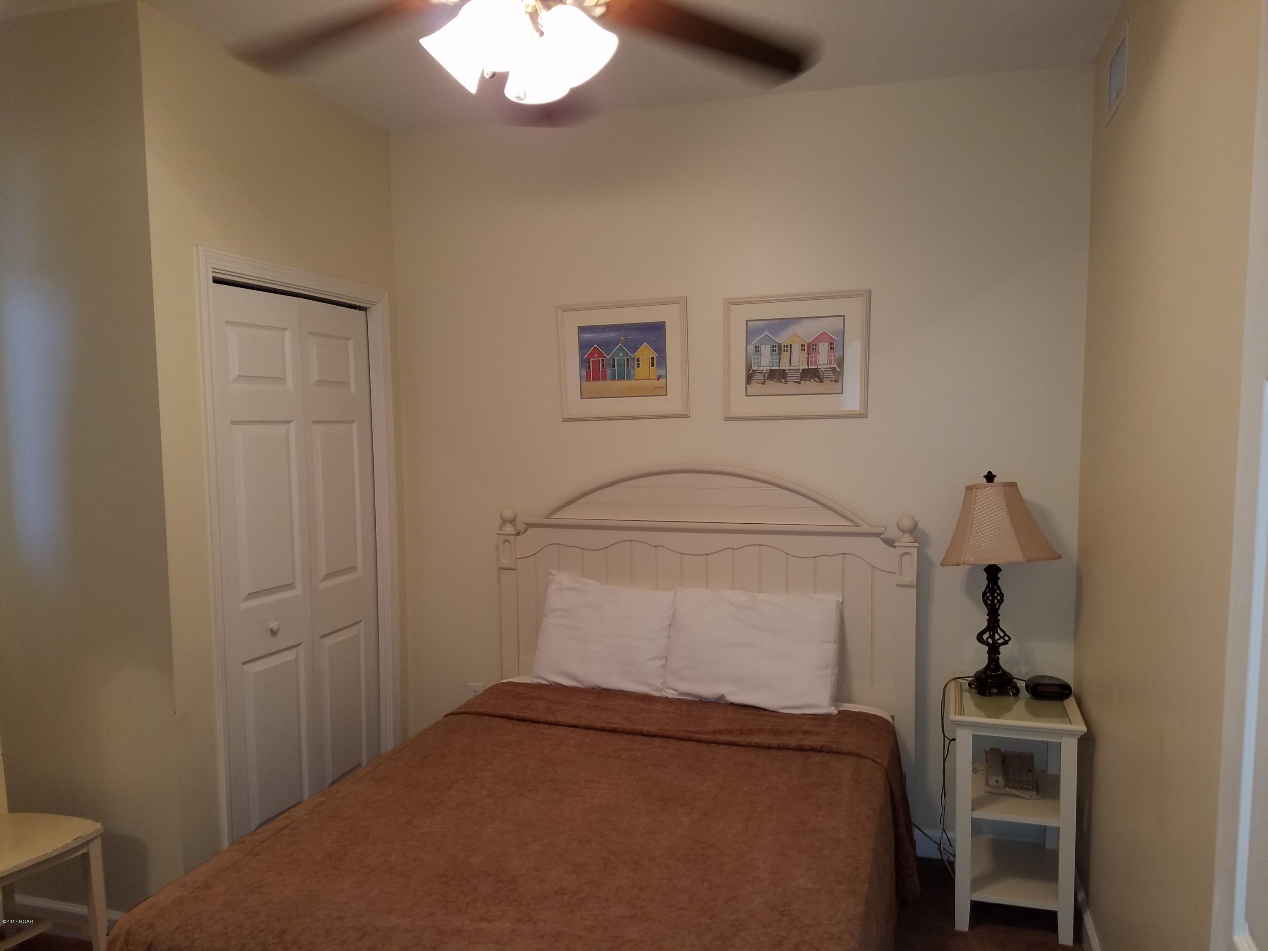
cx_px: 634
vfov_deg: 53.1
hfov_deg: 67.3
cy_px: 476
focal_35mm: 26
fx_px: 952
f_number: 1.7
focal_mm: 4.2
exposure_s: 1/30
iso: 80
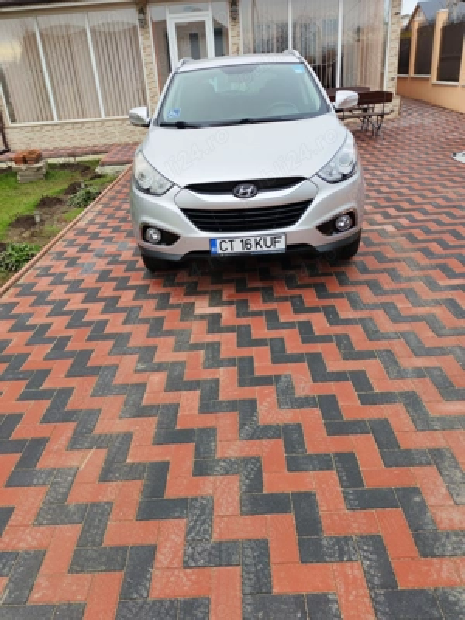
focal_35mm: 27
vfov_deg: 65.3
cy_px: 310
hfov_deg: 51.4
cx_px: 232
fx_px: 484
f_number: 1.9
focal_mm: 6.12
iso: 50
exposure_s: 1/270
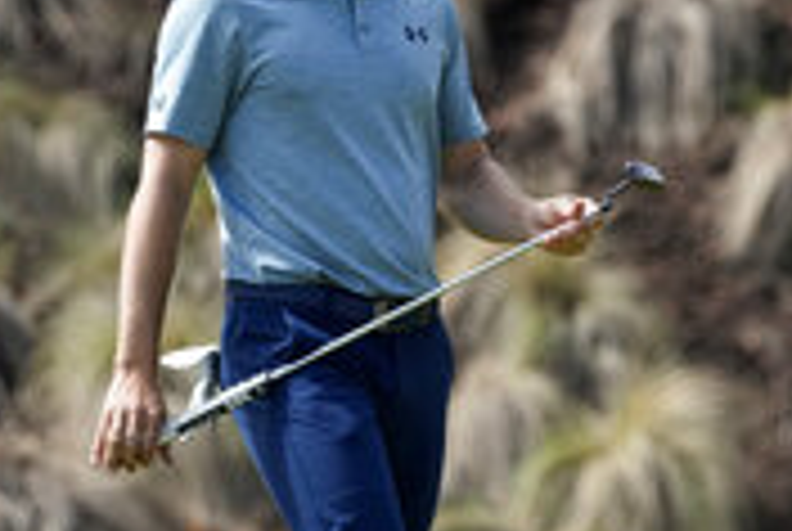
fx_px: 38366
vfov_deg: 0.8
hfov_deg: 1.2
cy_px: 277
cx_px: 400
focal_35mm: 1741
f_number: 6.3
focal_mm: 600
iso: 800
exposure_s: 1/1000
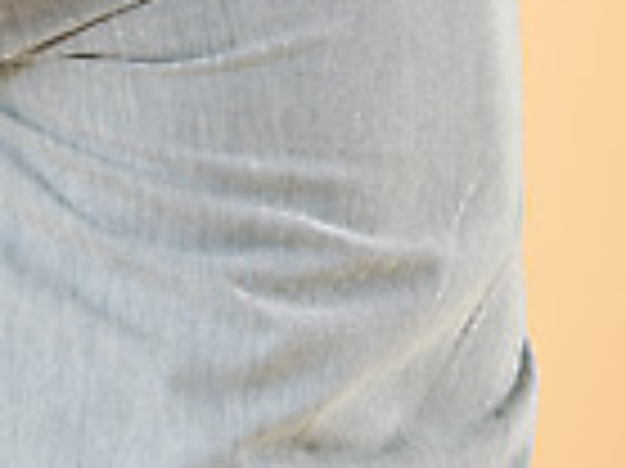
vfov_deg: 1.9
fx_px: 13895
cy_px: -392
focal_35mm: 769
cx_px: -56
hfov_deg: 2.6
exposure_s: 1/125
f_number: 8
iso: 100
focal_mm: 185
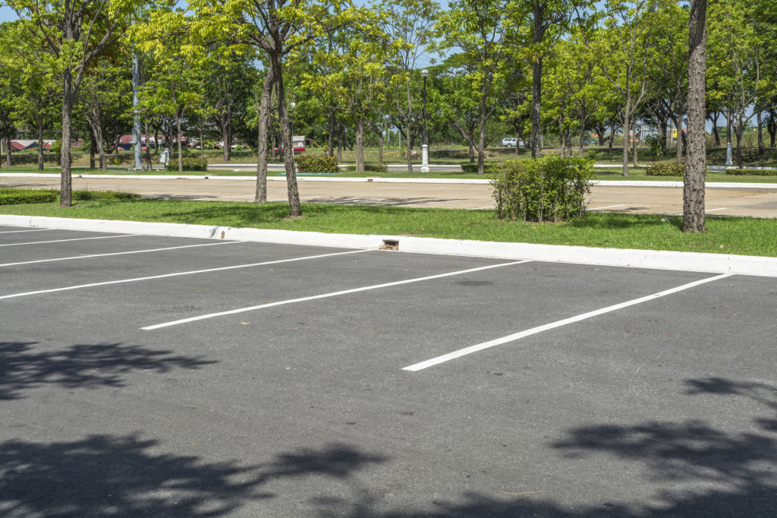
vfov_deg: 28.1
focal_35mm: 48
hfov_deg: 41.1
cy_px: 259
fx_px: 1036
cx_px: 388
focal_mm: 32
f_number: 11
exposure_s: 1/125
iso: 100
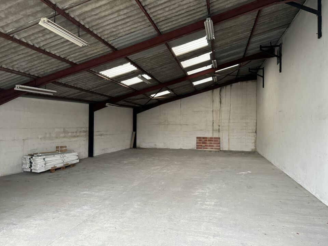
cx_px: 164
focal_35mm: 24
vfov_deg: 56.8
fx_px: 227
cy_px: 123
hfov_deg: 71.6
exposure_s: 1/82
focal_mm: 6.76
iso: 200
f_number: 1.78
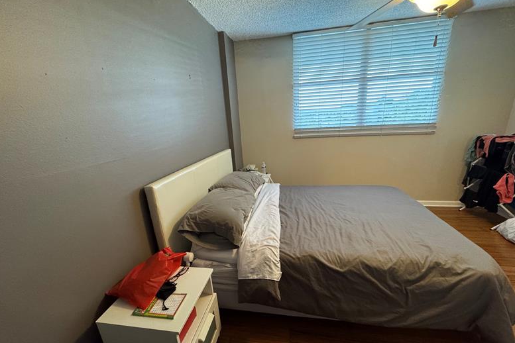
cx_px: 260
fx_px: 215
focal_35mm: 15
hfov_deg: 100.4
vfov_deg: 77.3
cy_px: 181
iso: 500
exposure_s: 1/60
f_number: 2.2
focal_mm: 2.22
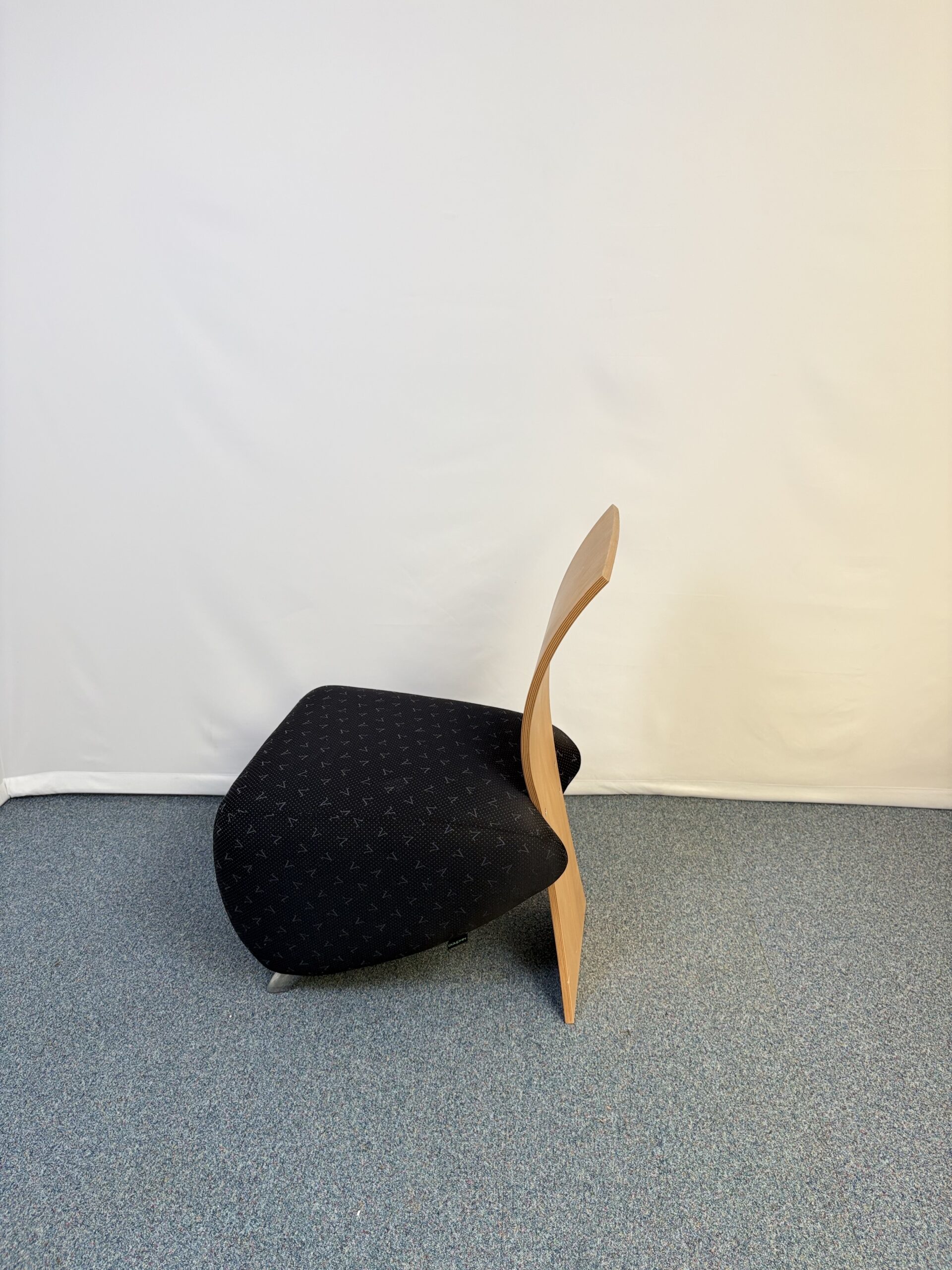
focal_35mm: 26
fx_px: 953
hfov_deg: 53.1
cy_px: 635
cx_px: 476
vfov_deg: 67.3
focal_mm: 5.96
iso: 64
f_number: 1.6
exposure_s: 1/121
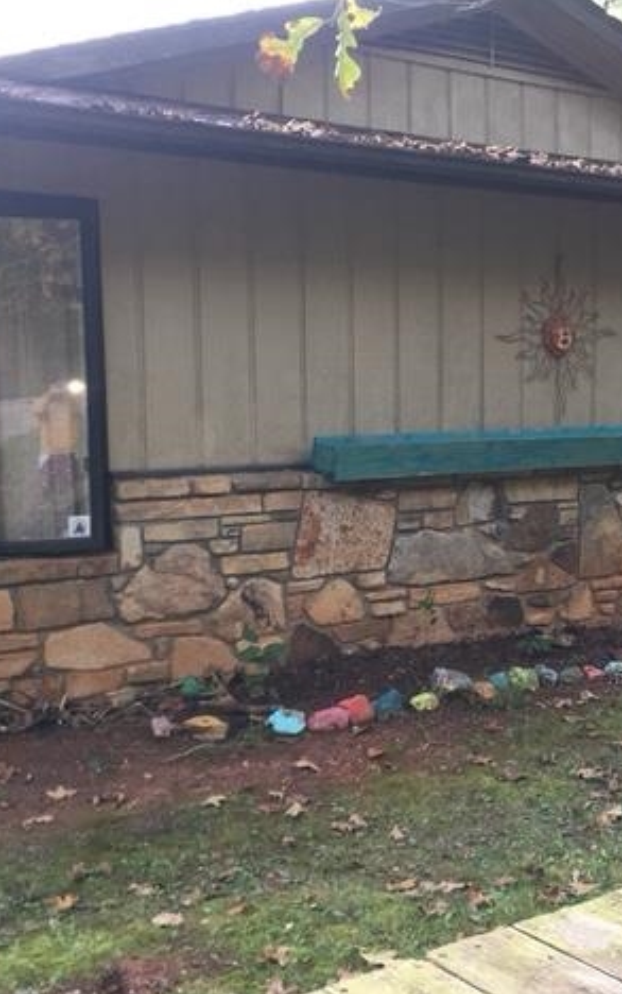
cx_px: 382
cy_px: 505
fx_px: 1138
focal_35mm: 42
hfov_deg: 30.5
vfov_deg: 47.2
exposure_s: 1/30
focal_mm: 4.15
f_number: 2.2
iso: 100
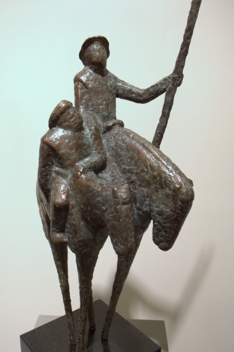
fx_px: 352
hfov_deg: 36.8
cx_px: 117
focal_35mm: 36
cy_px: 176
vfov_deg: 53.2
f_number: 5.6
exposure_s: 1/125
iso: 400
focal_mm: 24
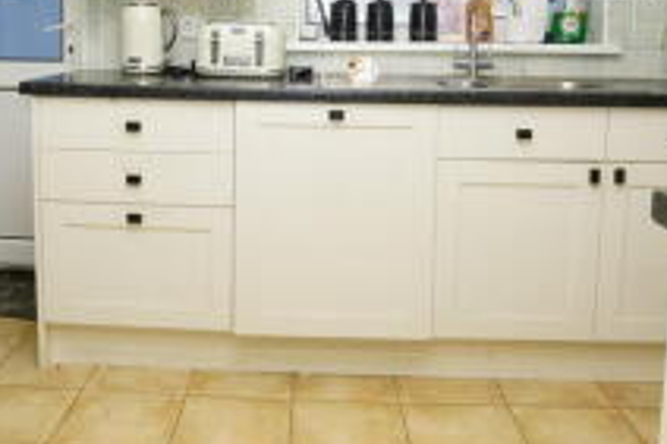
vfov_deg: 35.4
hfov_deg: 52.9
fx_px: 666
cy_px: 77
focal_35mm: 36
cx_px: 280
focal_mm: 16
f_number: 16
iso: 2000
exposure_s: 1/60
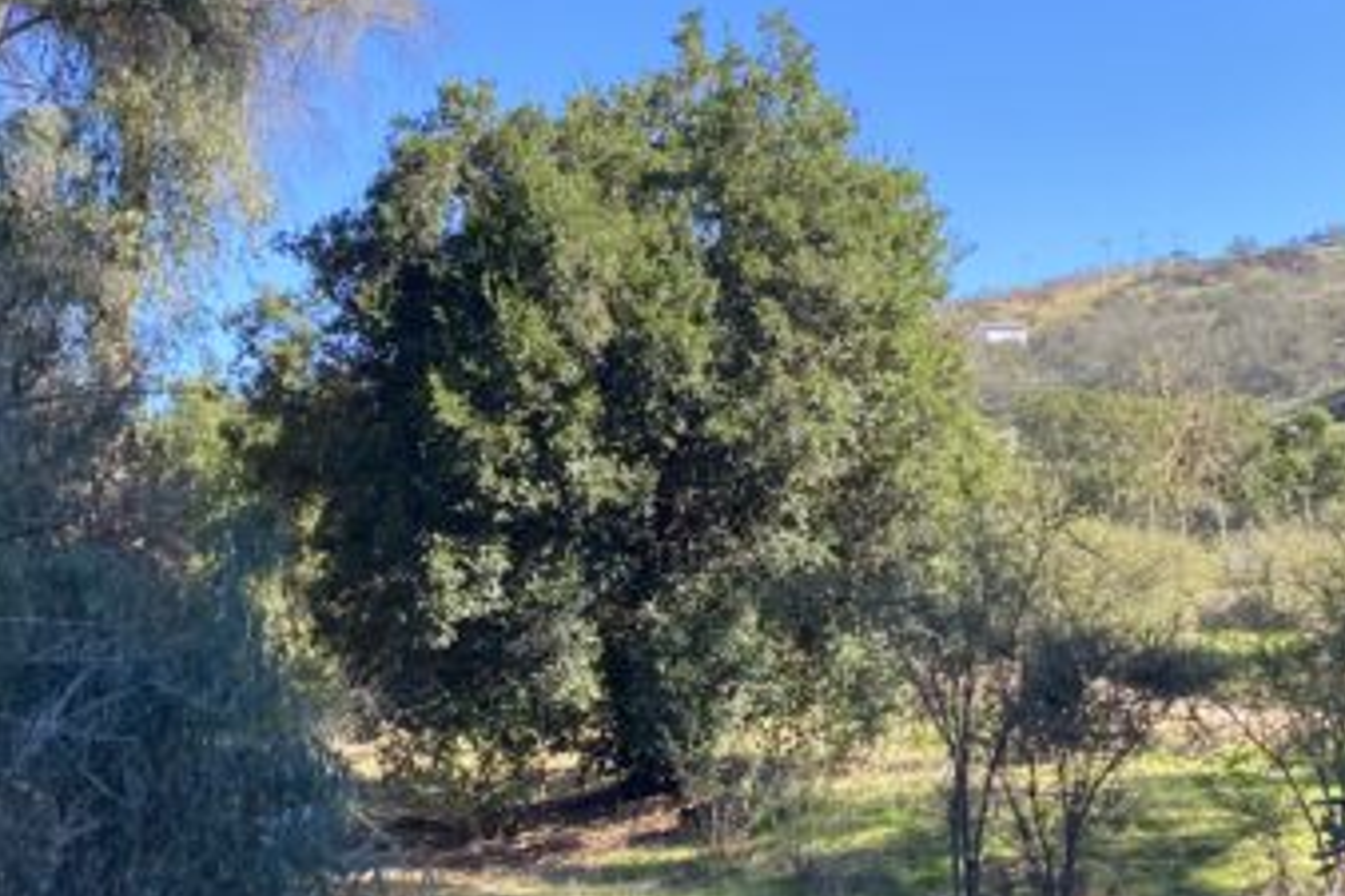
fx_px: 2390
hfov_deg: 31.4
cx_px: 629
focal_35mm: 64
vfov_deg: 21.1
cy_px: 601
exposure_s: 1/479
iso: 32
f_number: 1.8
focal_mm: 4.25
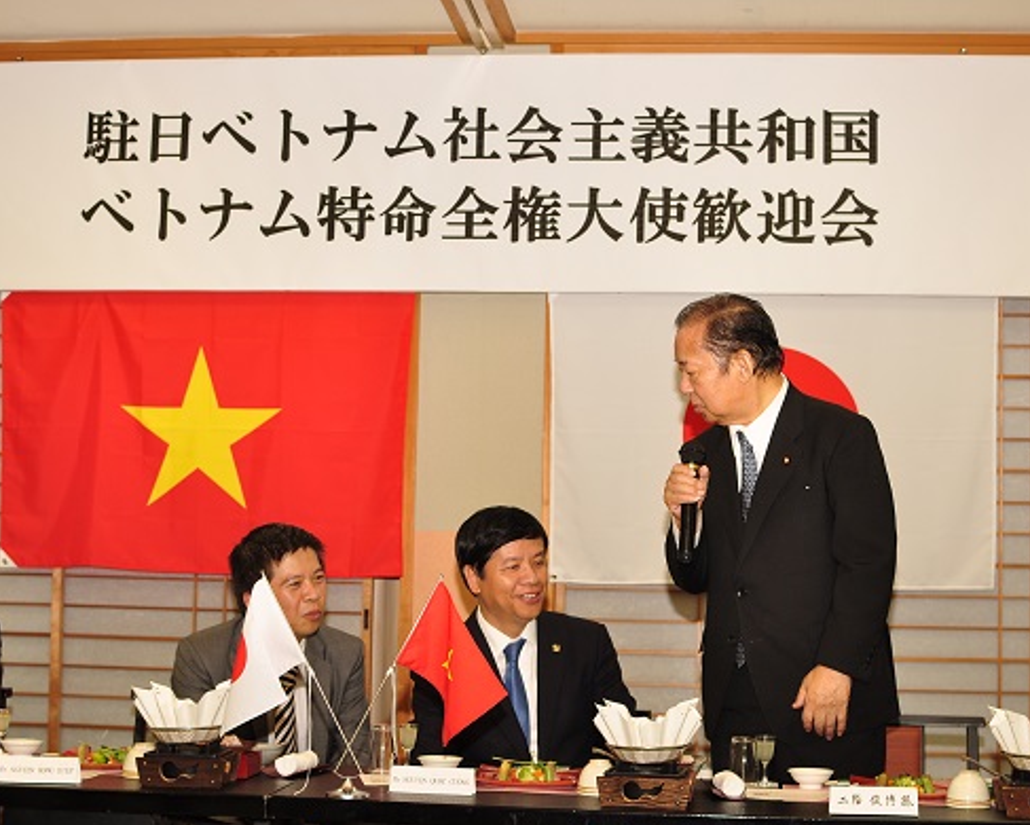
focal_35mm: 61
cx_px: 525
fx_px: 1847
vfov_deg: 25.2
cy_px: 419
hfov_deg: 31.2
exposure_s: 1/60
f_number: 4
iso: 200
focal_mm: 35
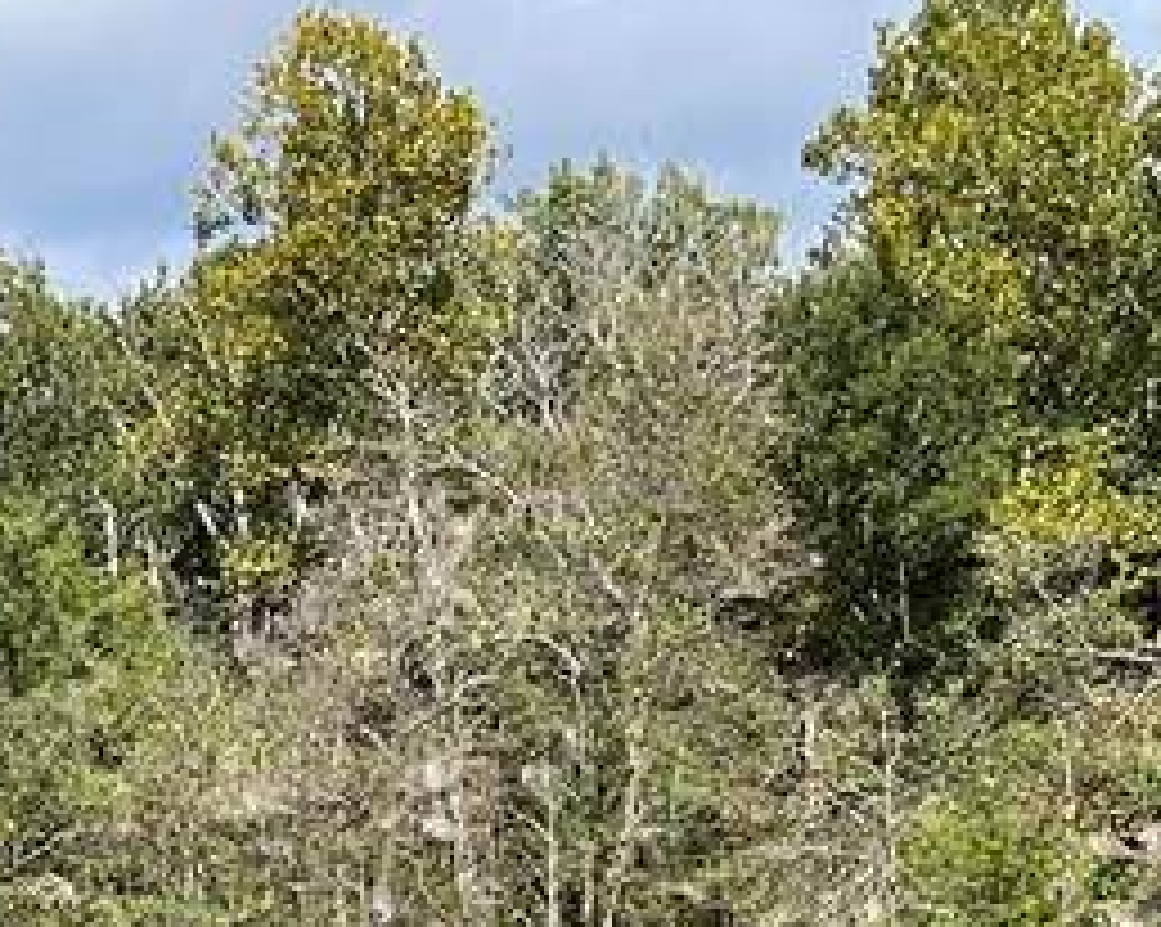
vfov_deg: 11.2
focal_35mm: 126
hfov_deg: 14.6
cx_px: -351
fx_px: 4326
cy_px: 1778
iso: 50
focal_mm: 5.1
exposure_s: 1/2179
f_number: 1.6
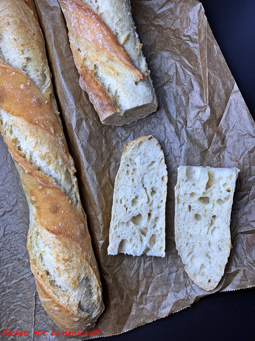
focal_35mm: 26
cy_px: 170
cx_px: 128
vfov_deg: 67.3
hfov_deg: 53.1
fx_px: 255
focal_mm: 4.25
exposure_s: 1/100
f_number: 1.8
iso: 32
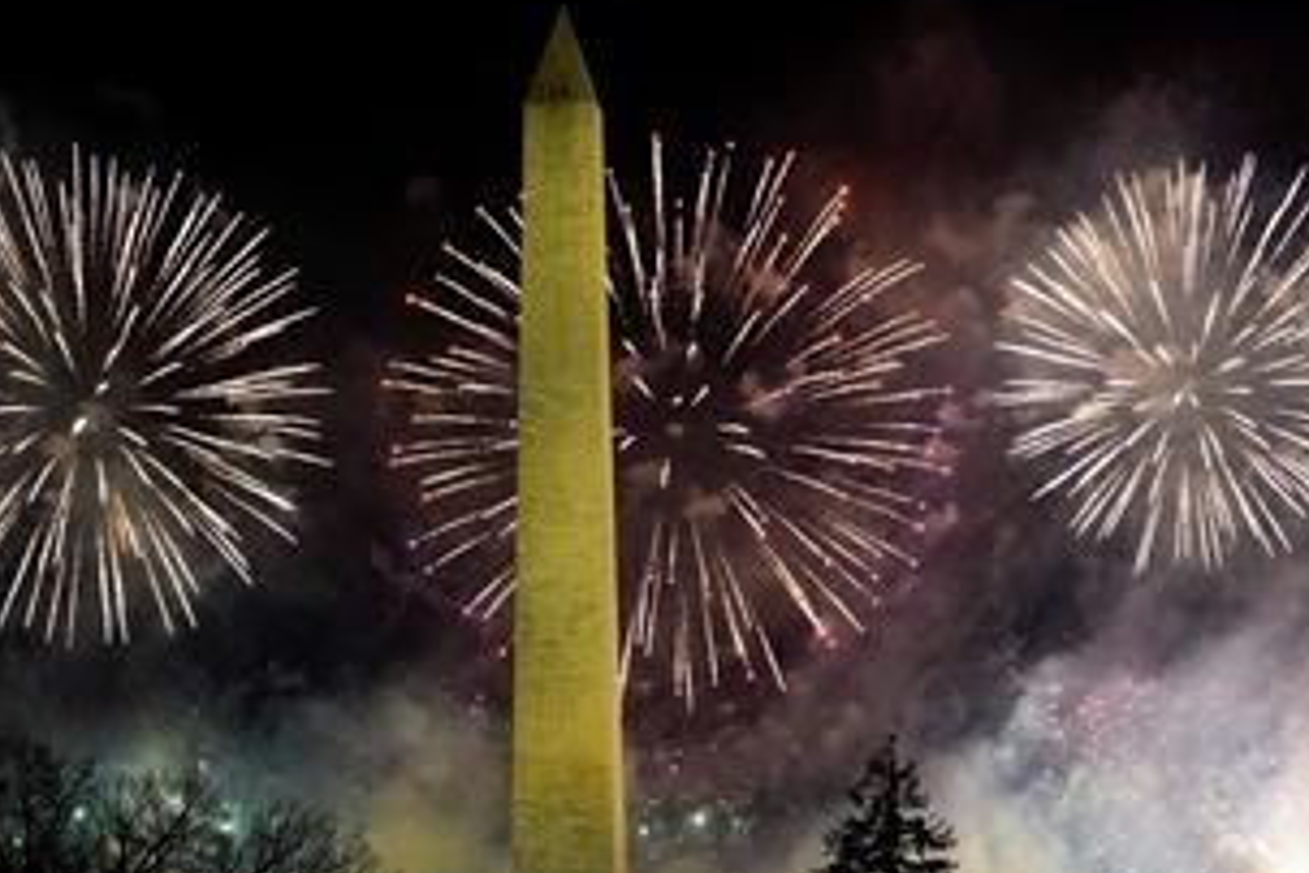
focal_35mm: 150
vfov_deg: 9.1
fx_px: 5454
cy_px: 802
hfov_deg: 13.6
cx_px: 1015
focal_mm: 70
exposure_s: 1/160
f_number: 2.8
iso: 3200
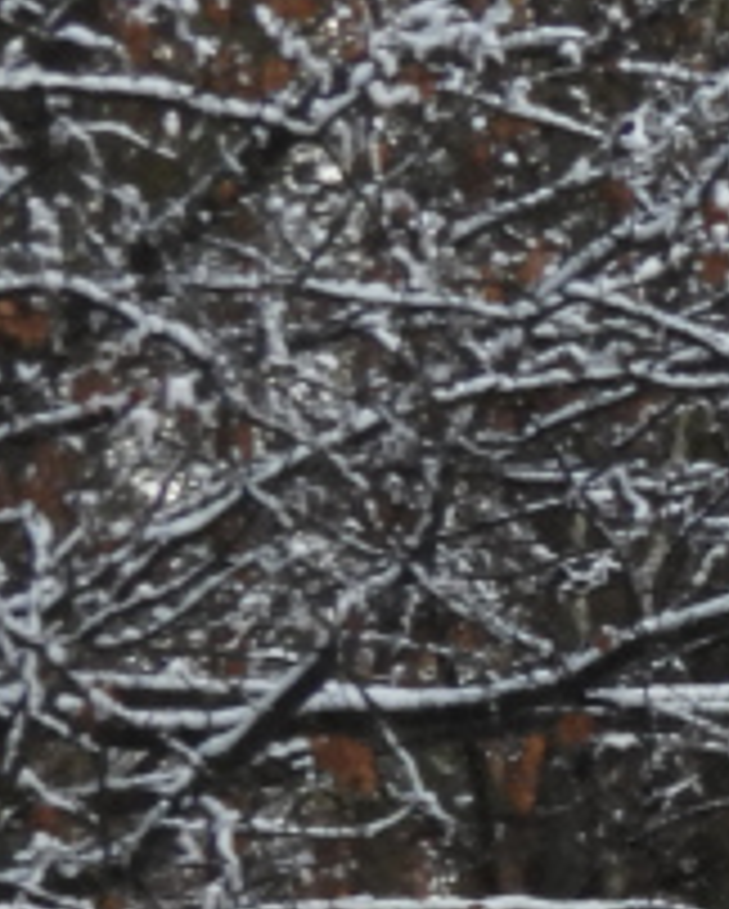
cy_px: 889
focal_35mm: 659
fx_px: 17746
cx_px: 2426
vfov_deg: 2.9
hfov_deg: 2.3
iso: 100
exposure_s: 1/100
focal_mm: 18.7
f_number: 5
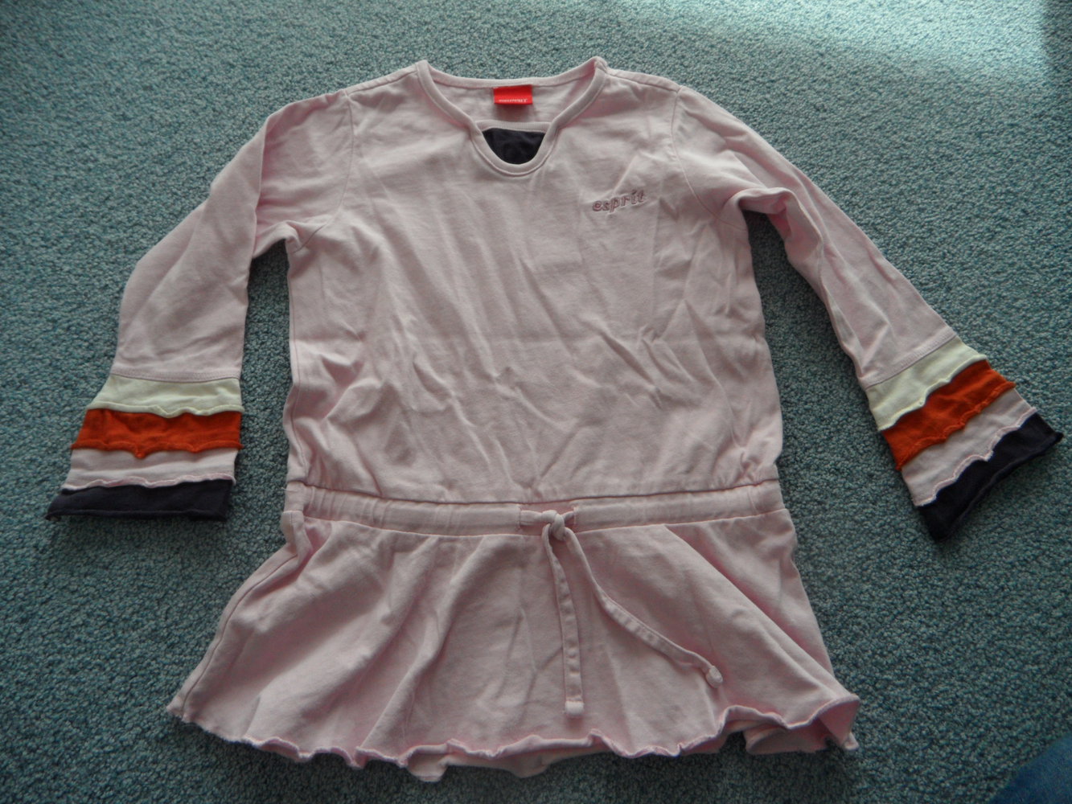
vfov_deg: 56.8
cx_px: 536
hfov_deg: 71.6
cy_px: 402
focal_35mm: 24
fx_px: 743
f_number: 2.9
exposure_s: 1/250
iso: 80
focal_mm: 4.1
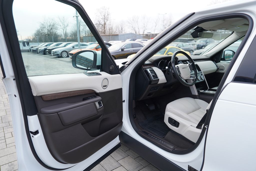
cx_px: 128
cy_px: 86
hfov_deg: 73.7
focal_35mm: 24
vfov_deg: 53.1
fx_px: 171
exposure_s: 1/60
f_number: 4
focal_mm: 24
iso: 160
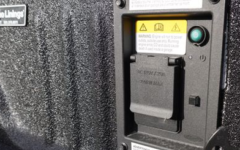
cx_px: 149
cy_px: 102
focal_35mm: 40
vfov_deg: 31.7
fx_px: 262
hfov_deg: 48.8
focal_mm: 16
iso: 100
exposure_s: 1/320
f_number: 5.6
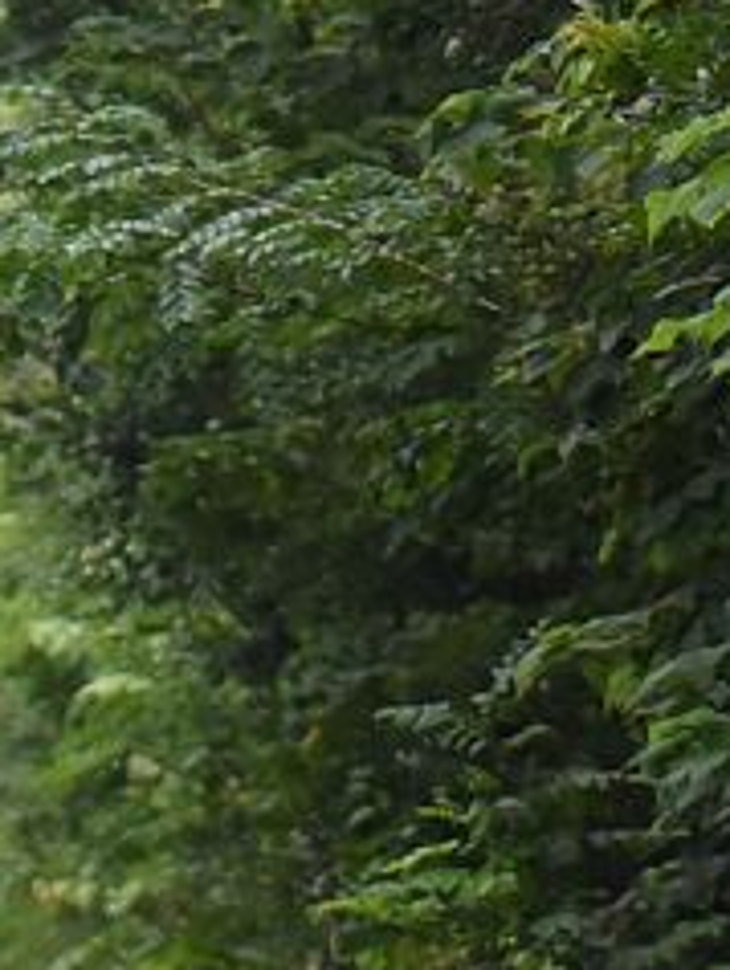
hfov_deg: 2.9
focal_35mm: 509
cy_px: 1198
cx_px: -559
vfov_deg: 3.9
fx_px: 14286
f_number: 4
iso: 3200
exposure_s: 1/500
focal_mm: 105
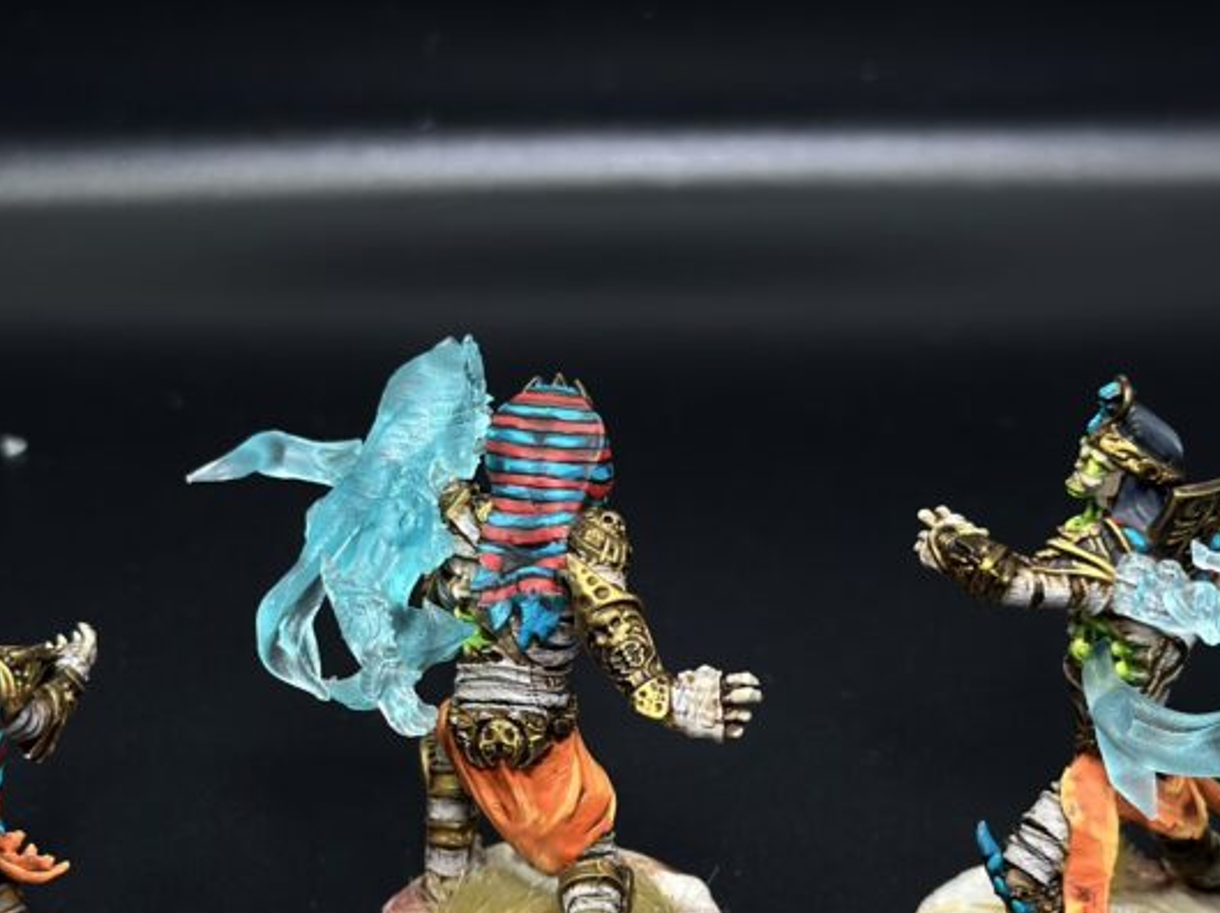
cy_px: 655
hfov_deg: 21.1
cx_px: 547
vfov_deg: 15.8
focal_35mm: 93
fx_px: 3275
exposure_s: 1/243
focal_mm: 6.86
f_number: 1.78
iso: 80
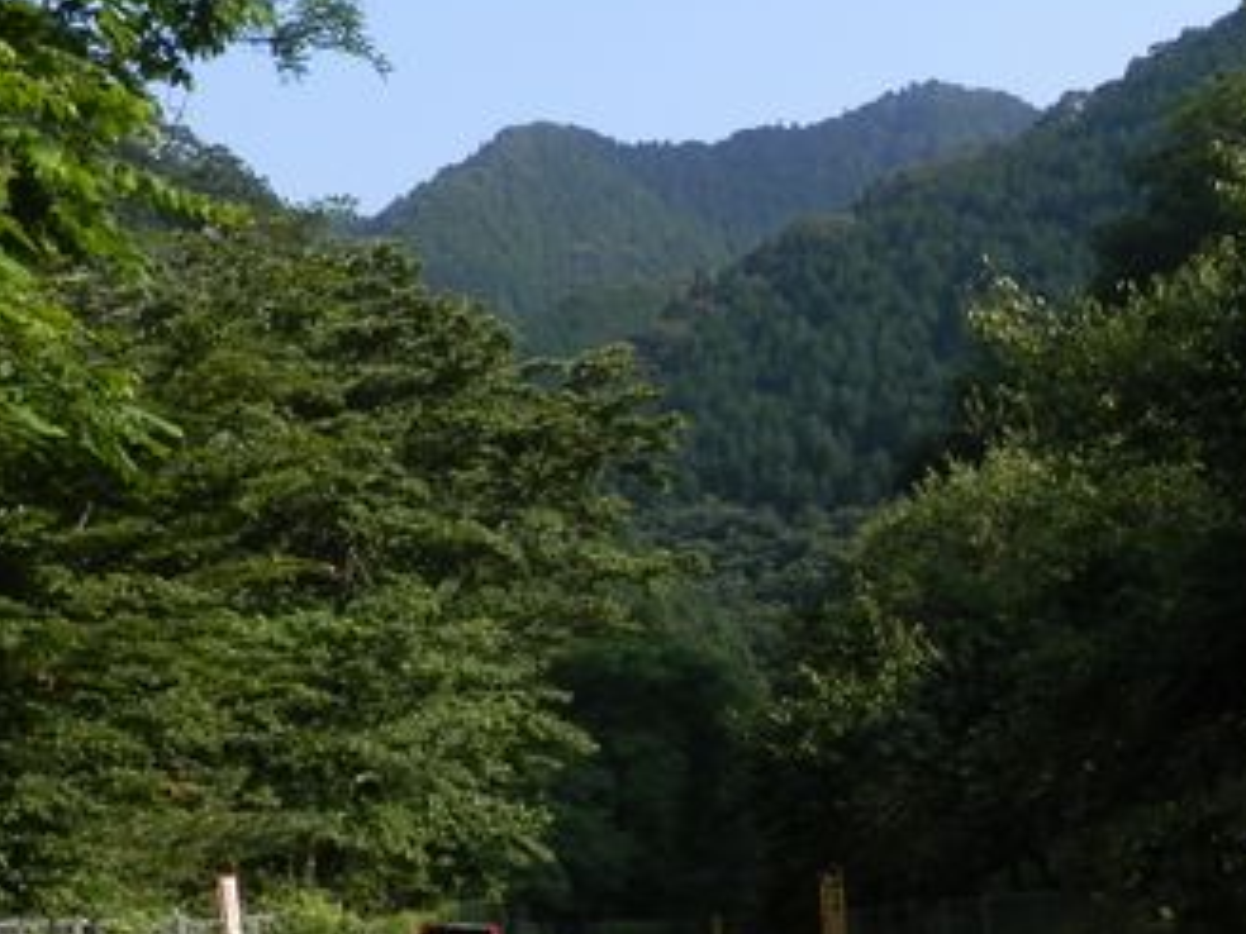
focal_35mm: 61
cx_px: 878
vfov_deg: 23.7
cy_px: 725
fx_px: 2196
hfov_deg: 31.3
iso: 80
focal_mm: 4.5
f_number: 3
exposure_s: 1/640
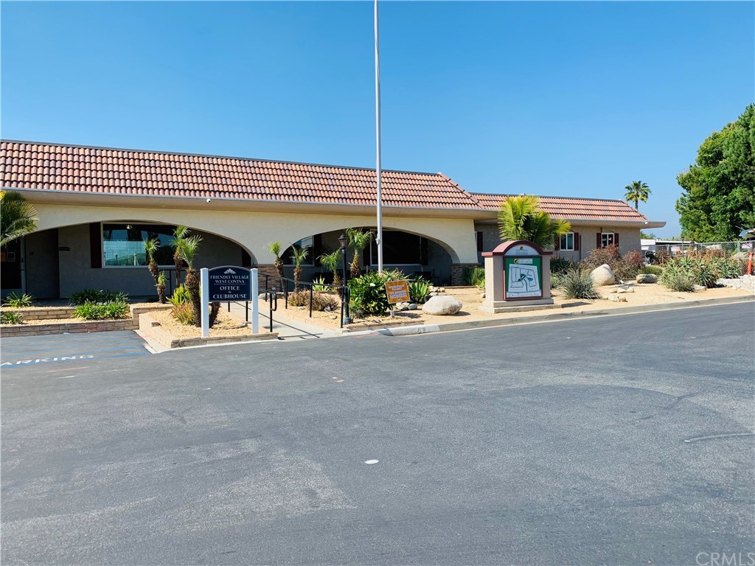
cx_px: 378
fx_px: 567
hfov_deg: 67.3
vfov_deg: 53.1
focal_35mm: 26
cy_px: 283
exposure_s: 1/1916
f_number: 1.8
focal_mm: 4.25
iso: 25
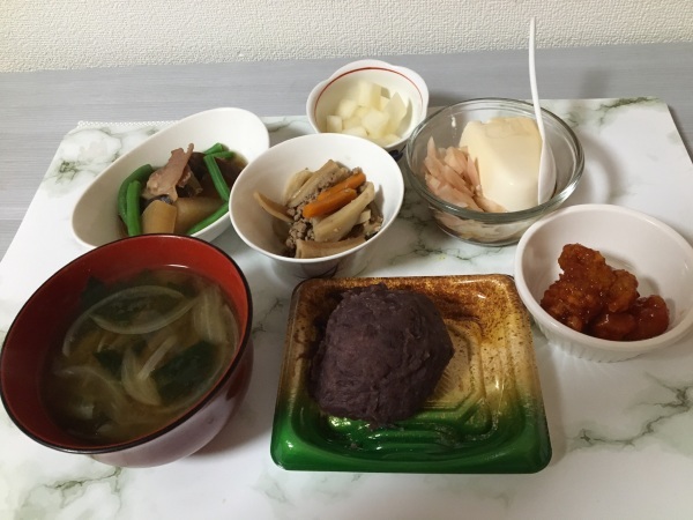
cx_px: 346
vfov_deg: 48.2
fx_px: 581
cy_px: 260
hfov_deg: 61.7
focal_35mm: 29
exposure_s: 1/30
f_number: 2.2
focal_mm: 4.15
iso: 200
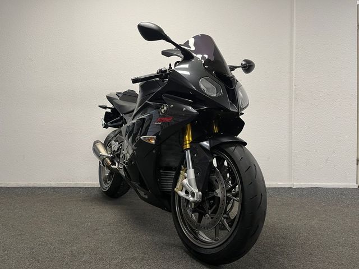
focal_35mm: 26
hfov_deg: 67.3
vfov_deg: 53.1
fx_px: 270
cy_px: 134
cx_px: 180
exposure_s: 1/50
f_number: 1.6
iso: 80
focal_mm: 5.1
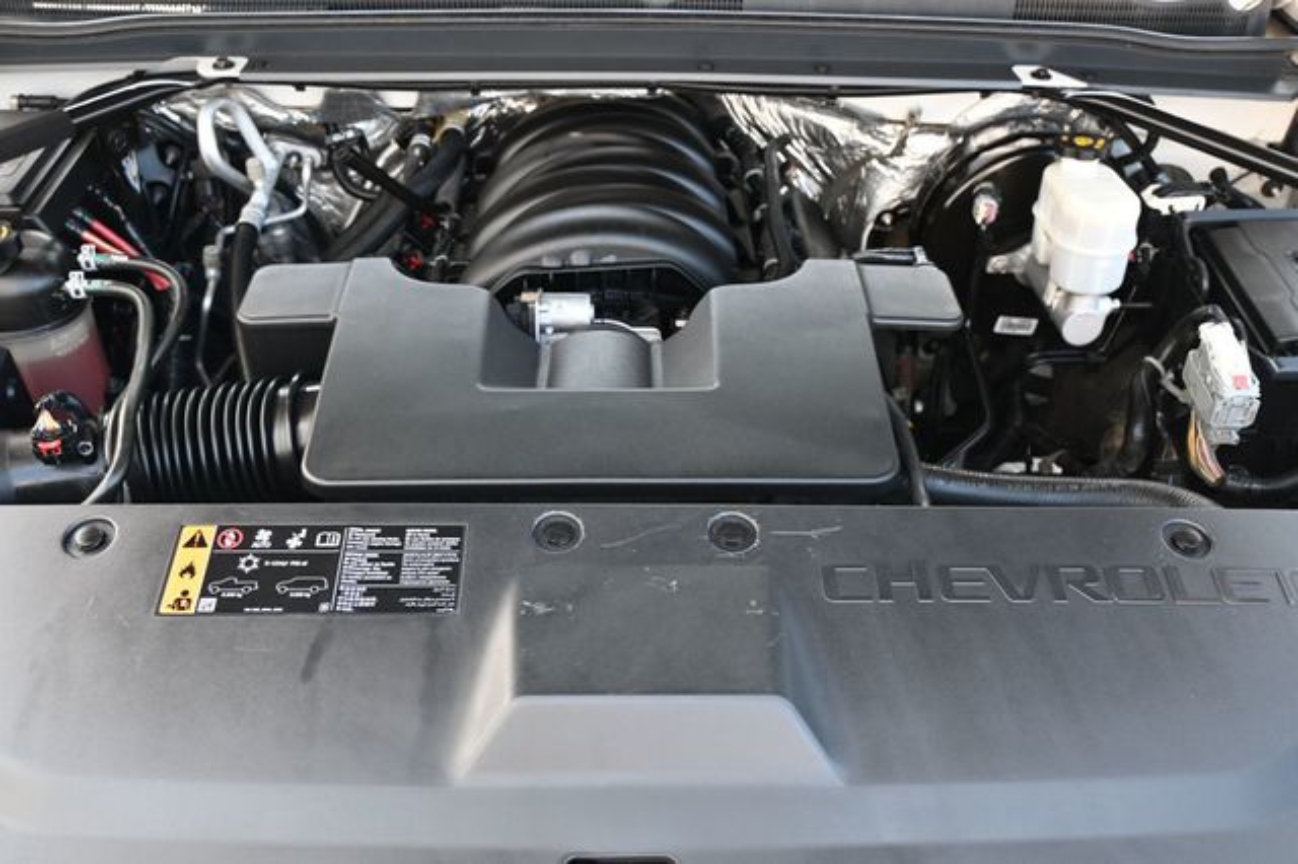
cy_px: 432
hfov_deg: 57.2
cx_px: 649
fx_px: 1189
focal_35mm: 33
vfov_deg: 39.9
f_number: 4
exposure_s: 1/125
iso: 720
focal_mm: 22
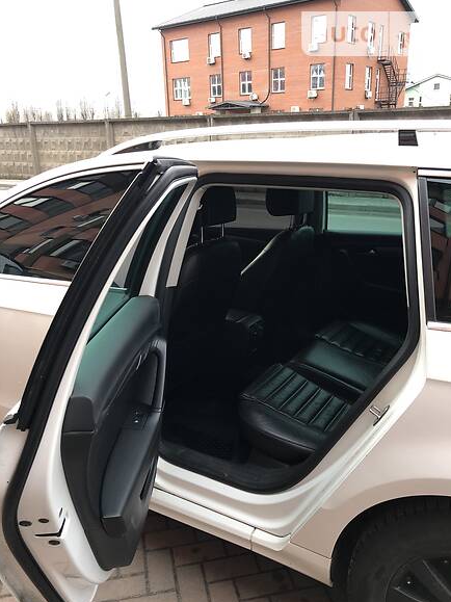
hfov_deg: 48.2
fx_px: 504
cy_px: 311
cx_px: 233
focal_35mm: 29
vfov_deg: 61.7
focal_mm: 4
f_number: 1.8
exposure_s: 1/50
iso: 20
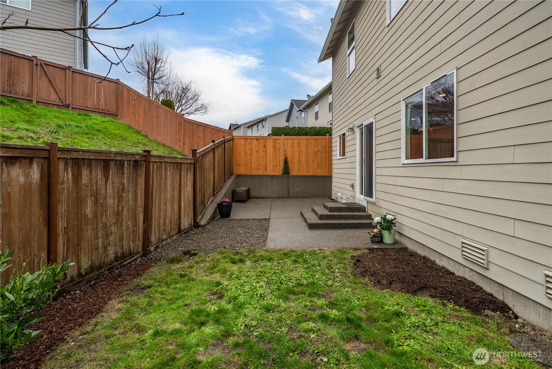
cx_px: 276
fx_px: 245
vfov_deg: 73.8
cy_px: 184
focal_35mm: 16
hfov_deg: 96.7
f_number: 7.1
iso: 100
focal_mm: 16
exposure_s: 1/30
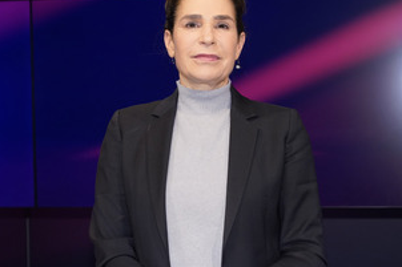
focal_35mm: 97
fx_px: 1083
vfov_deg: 14.1
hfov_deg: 21.0
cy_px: 149
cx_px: 212
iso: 2000
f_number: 5.6
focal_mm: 65
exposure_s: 1/125
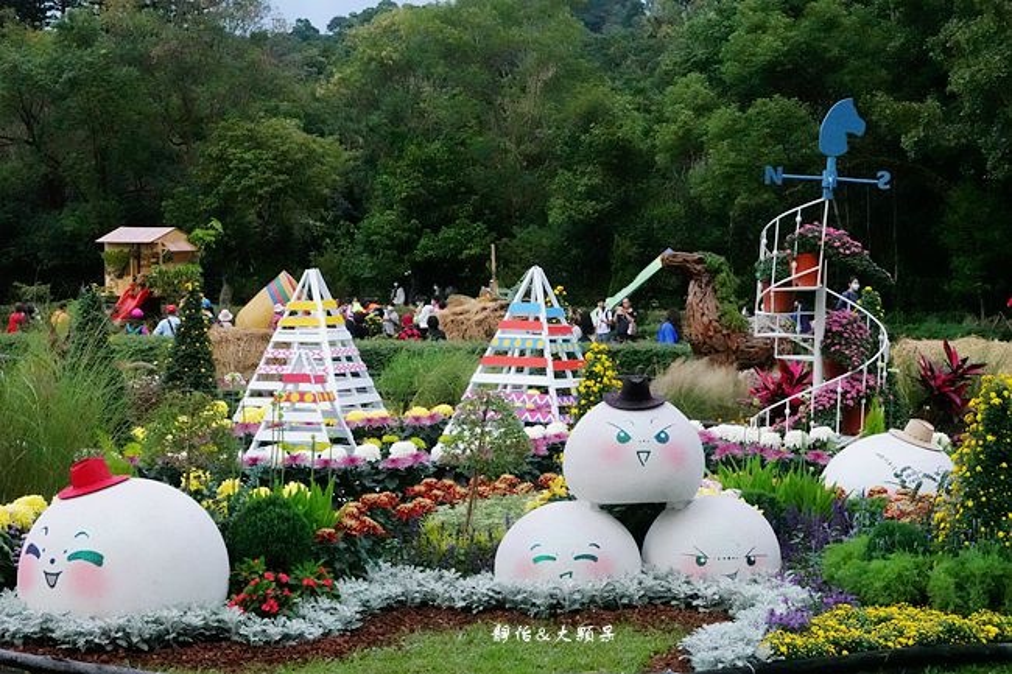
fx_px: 2023
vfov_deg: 18.9
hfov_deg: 28.1
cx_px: 506
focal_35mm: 72
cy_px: 337
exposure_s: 1/1000
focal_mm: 26.37
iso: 6400
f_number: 7.1
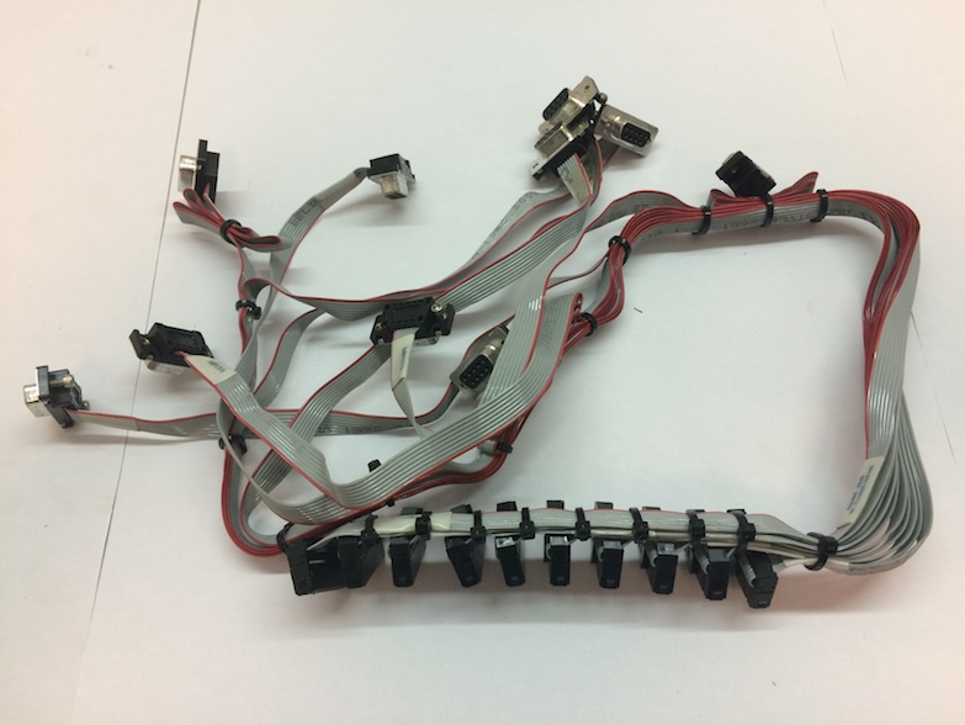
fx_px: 809
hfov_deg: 61.6
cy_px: 362
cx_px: 482
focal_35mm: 29
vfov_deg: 48.3
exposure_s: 1/33
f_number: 2.2
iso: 50
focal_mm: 4.15
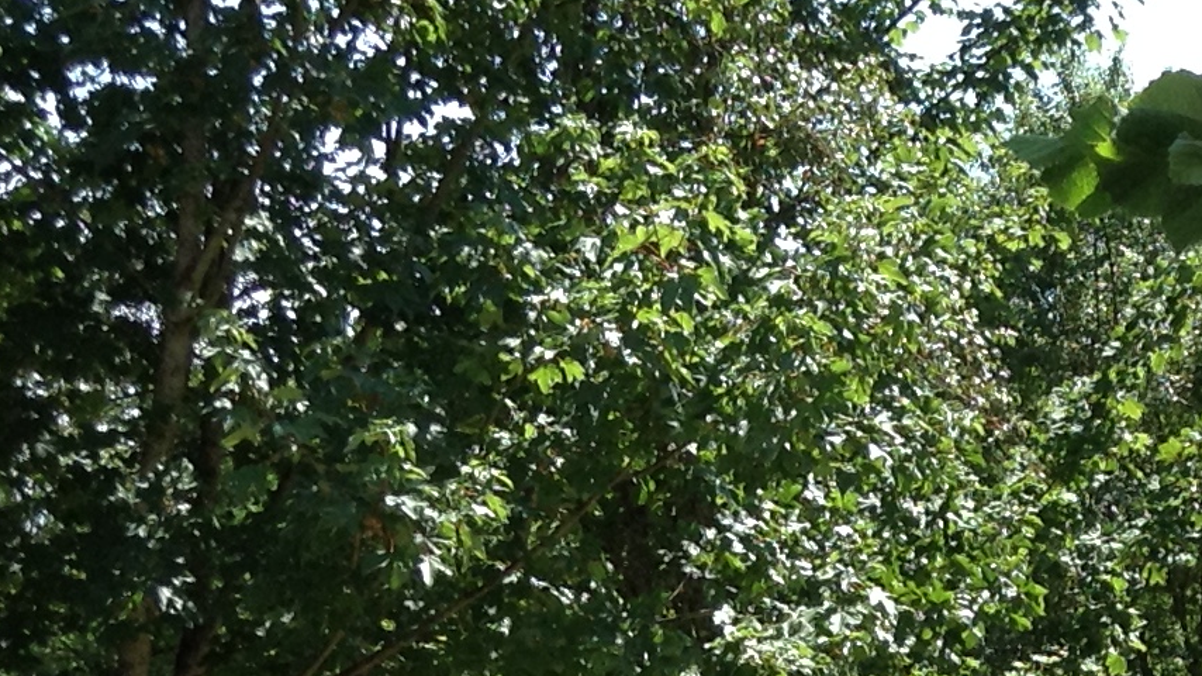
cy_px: 1122
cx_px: 1270
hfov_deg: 19.0
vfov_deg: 10.6
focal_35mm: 109
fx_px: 3473
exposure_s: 1/371
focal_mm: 3.3
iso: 25
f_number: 2.4
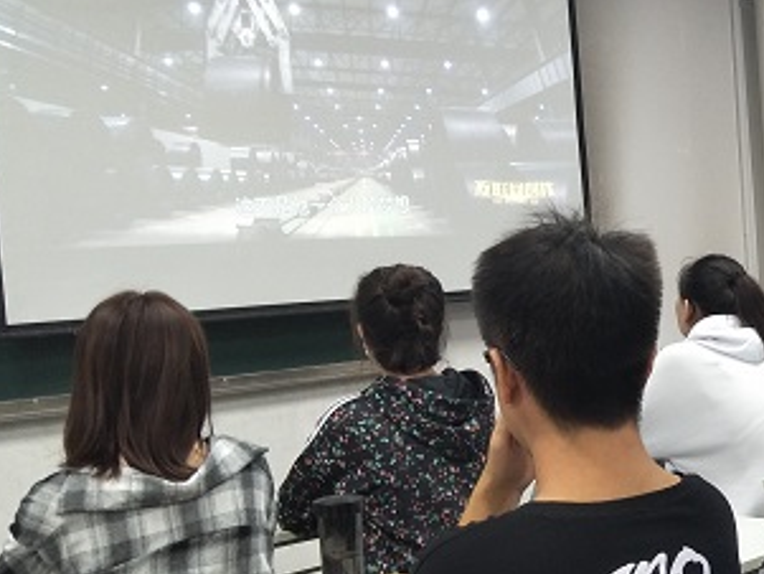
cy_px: 335
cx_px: 739
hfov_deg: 34.6
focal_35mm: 51
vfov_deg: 28.5
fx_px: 1126
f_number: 1.7
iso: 173
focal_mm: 4.1
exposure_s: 1/33
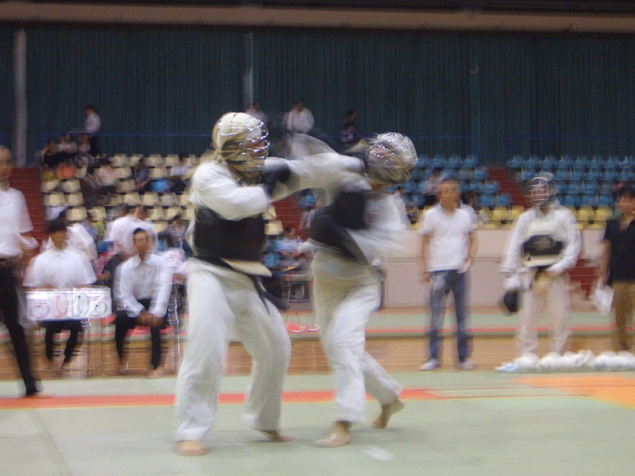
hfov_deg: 22.3
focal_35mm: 88
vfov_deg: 16.8
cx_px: 318
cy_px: 238
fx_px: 1614
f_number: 4.4
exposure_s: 1/13
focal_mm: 14.6
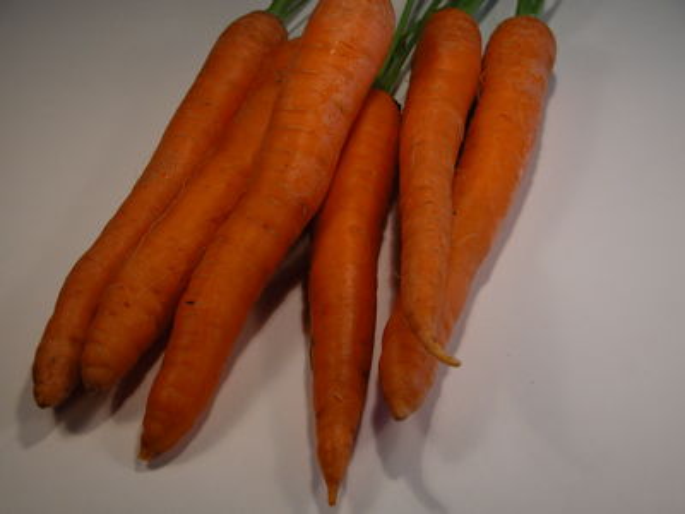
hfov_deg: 35.5
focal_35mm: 54
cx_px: 342
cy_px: 257
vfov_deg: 27.0
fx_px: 1069
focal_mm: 13.7
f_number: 3.1
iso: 100
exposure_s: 1/250
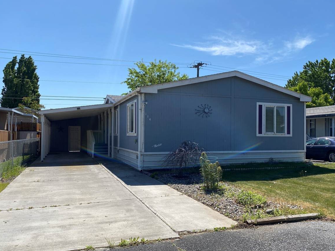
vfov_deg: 48.2
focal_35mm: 29
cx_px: 171
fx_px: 281
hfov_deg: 61.7
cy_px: 135
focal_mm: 4.25
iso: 32
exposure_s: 1/3731
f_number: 1.8
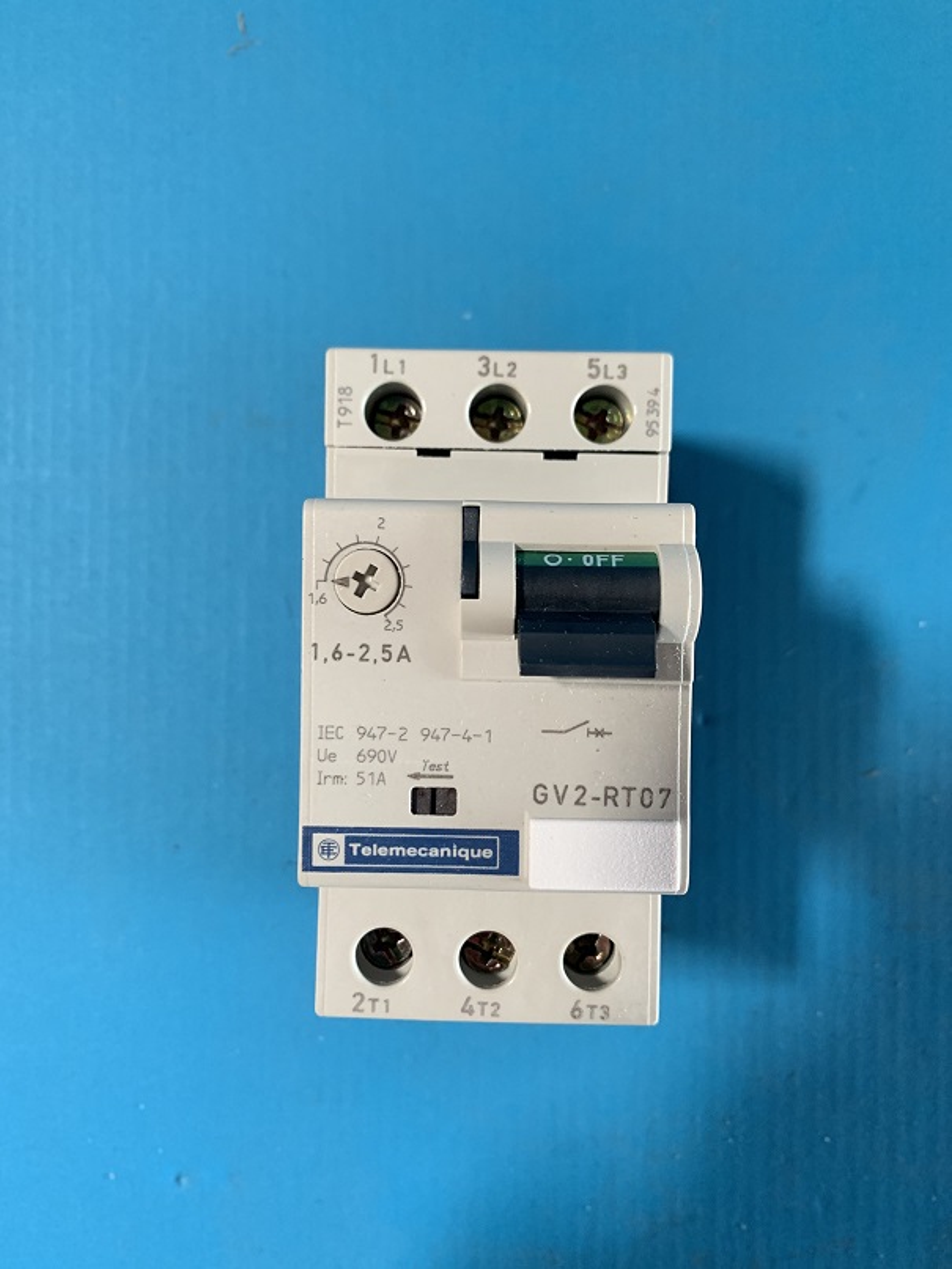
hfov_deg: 53.1
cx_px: 476
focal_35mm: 26
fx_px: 954
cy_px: 634
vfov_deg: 67.3
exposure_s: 1/60
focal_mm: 4.25
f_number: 1.8
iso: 200
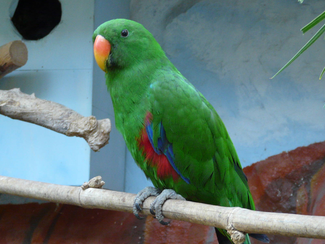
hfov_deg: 17.0
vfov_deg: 12.8
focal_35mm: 116
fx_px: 1089
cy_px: 122
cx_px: 162
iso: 200
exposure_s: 1/15
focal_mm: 12
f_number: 3.2
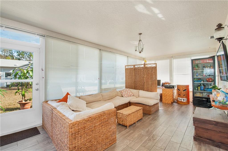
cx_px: 114
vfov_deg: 77.2
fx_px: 95
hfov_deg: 100.4
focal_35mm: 15
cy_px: 76
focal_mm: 15
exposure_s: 1/100
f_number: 8
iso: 320
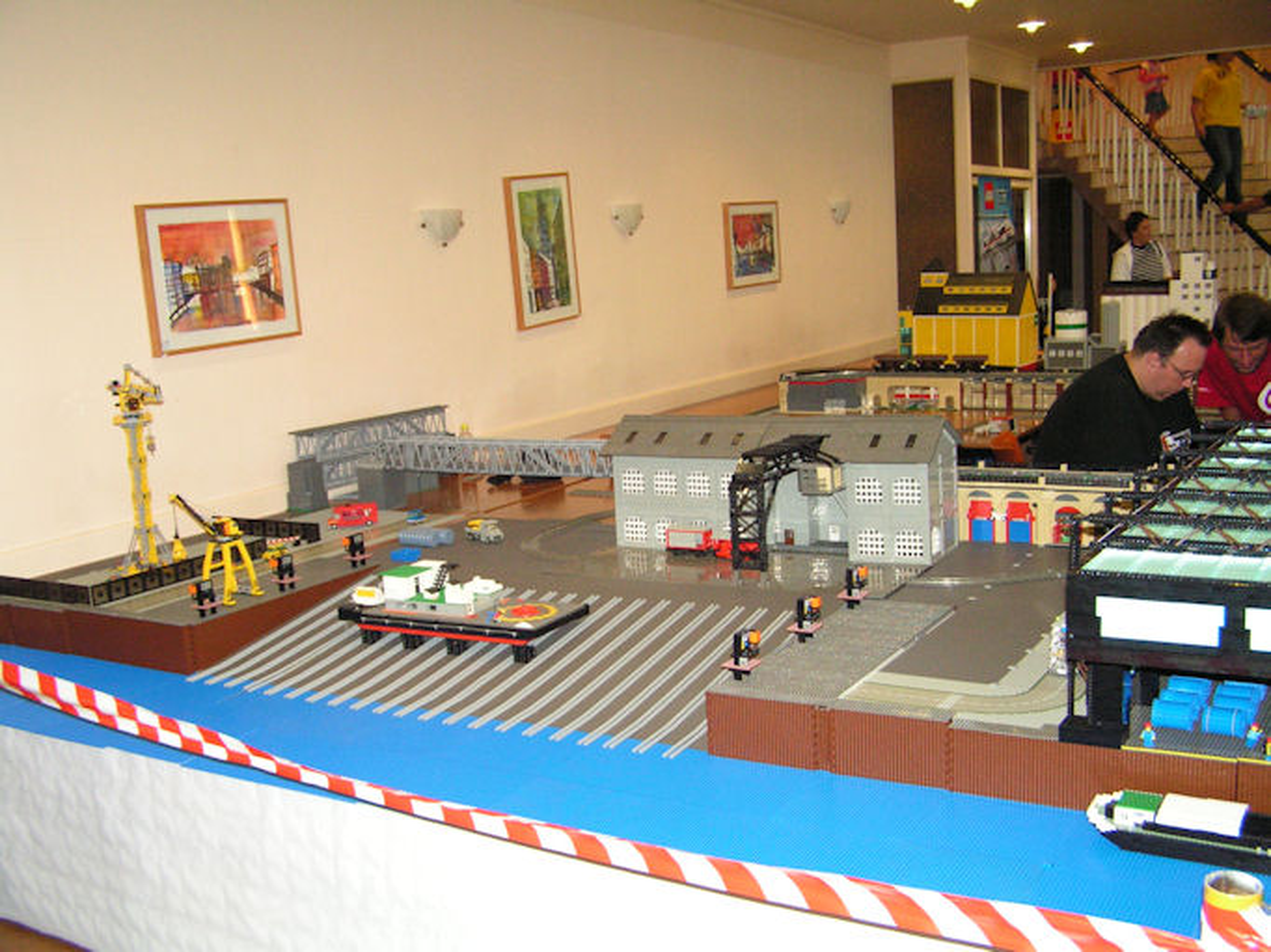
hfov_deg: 49.0
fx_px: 1395
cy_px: 476
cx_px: 636
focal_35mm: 38
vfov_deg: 37.7
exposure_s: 1/40
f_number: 2.8
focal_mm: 6.3
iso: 200
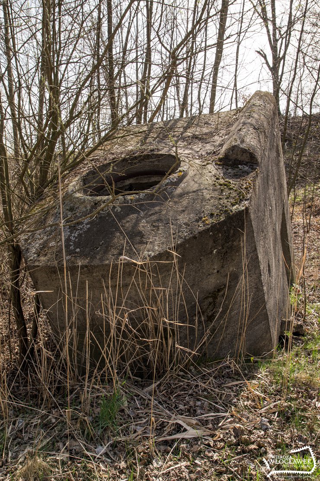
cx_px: 160
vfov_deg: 57.3
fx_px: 441
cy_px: 240
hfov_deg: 39.9
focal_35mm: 33
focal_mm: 22
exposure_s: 1/60
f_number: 8
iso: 100
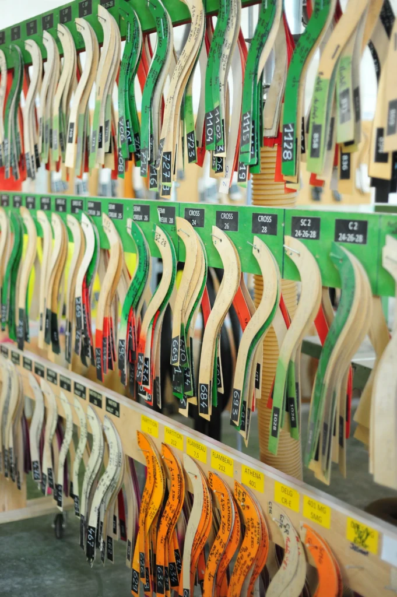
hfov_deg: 26.9
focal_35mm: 50
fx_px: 828
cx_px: 198
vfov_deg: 39.6
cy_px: 298
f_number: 2
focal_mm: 50
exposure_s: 1/320
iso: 2000
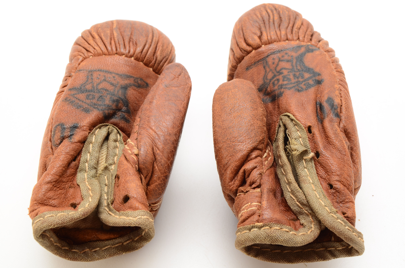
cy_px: 134
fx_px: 707
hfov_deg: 32.0
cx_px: 202
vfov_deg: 21.5
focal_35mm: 63
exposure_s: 1/160
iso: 100
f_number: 16
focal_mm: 42
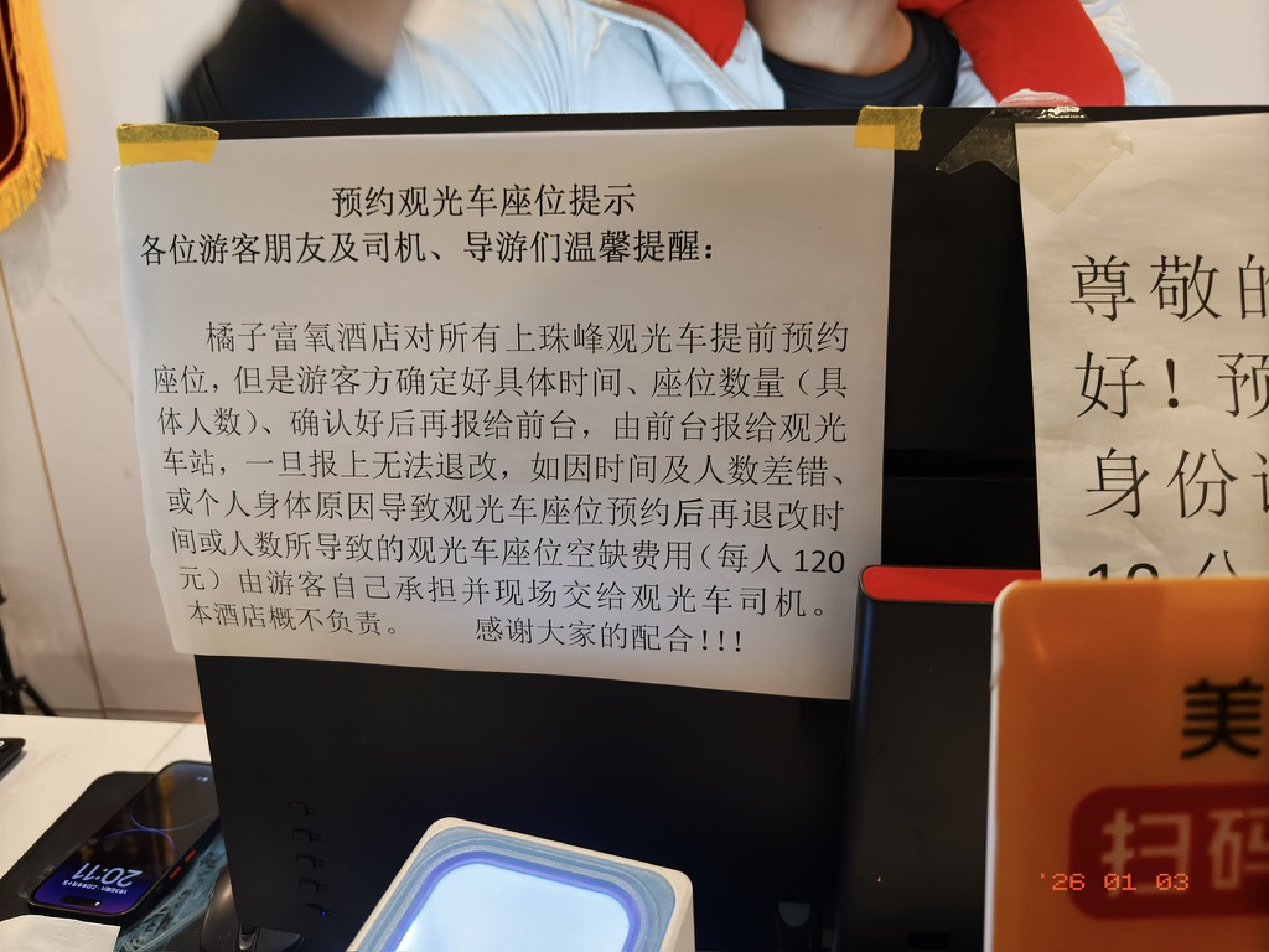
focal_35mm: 24
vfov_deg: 56.8
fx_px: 880
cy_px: 476
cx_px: 634
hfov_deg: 71.6
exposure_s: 1/33
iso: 500
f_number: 1.78
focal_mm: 6.76
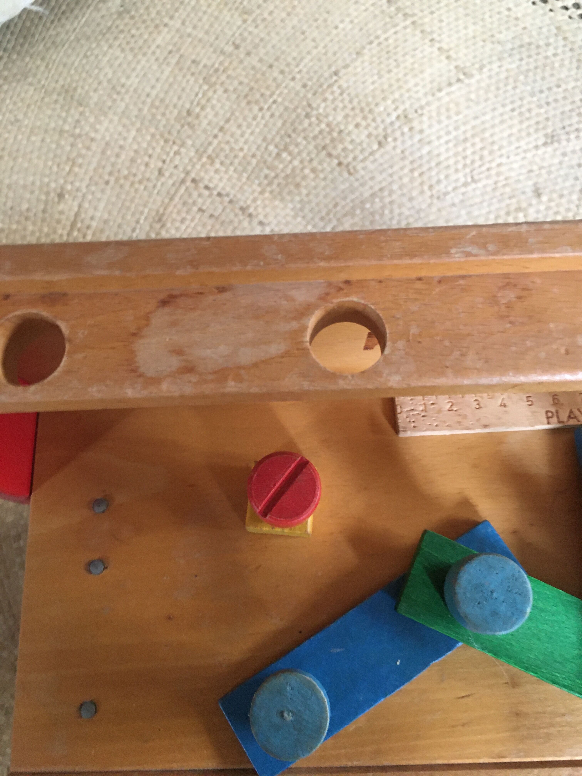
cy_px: 388
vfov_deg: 61.7
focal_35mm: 29
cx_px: 291
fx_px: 650
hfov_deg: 48.2
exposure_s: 1/20
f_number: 2.2
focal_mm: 4.15
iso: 200
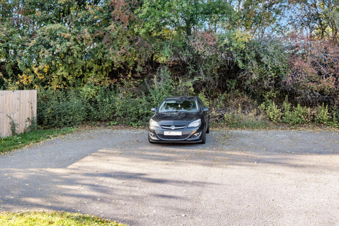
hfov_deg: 53.1
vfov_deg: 36.9
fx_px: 339
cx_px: 170
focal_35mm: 36
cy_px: 113
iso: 160
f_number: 8
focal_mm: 24
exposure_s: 1/280
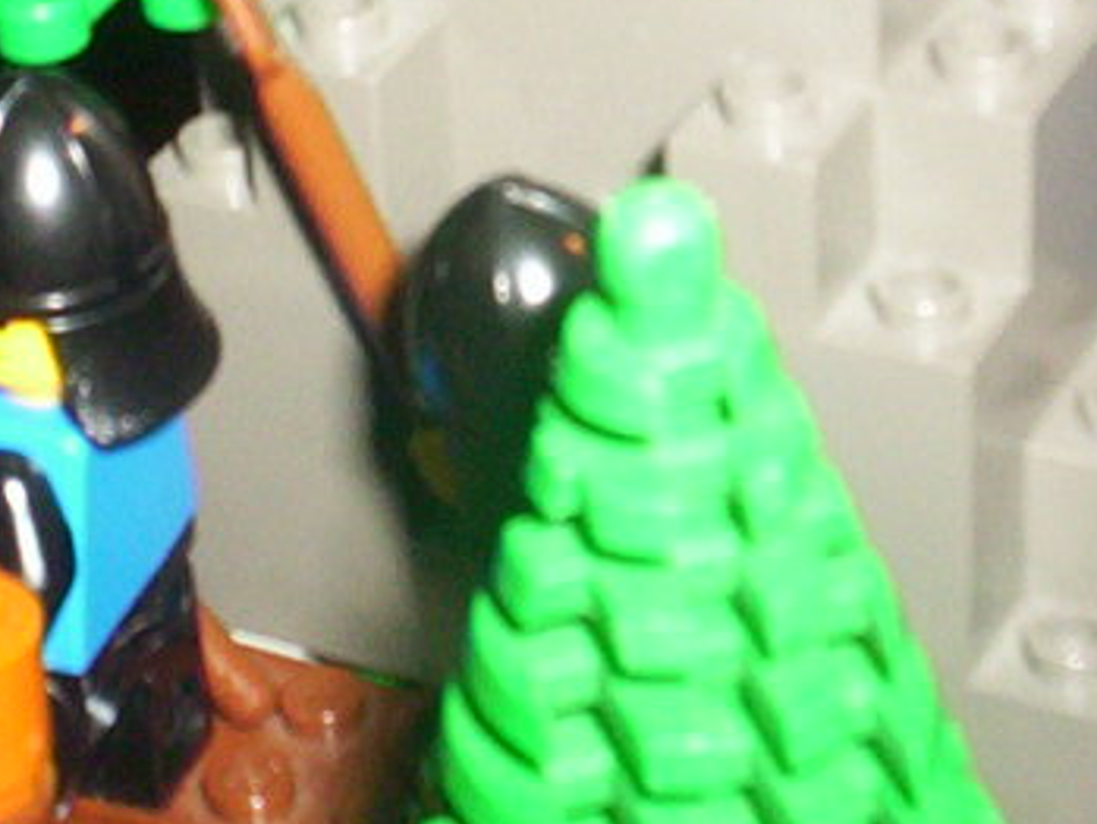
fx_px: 4089
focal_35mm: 129
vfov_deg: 11.5
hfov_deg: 15.3
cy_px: 142
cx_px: 374
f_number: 4.5
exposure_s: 1/60
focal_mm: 4.99
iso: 140
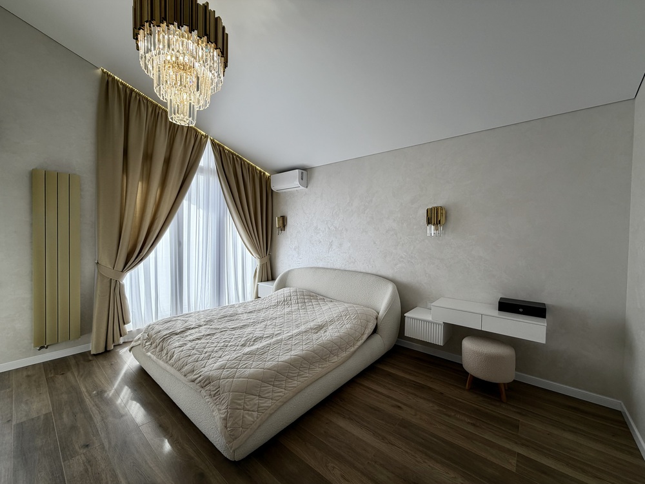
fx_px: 261
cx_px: 322
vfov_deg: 85.7
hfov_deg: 102.1
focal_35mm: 14
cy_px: 242
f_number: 2.2
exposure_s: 1/100
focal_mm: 2.22
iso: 20
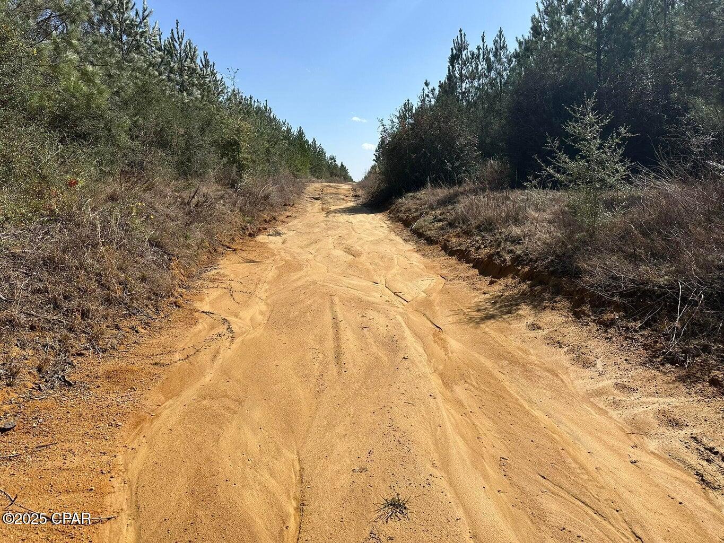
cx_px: 362
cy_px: 272
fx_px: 502
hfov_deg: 71.6
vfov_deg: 56.8
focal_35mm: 24
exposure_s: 1/5525
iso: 80
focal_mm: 6.86
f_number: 1.78
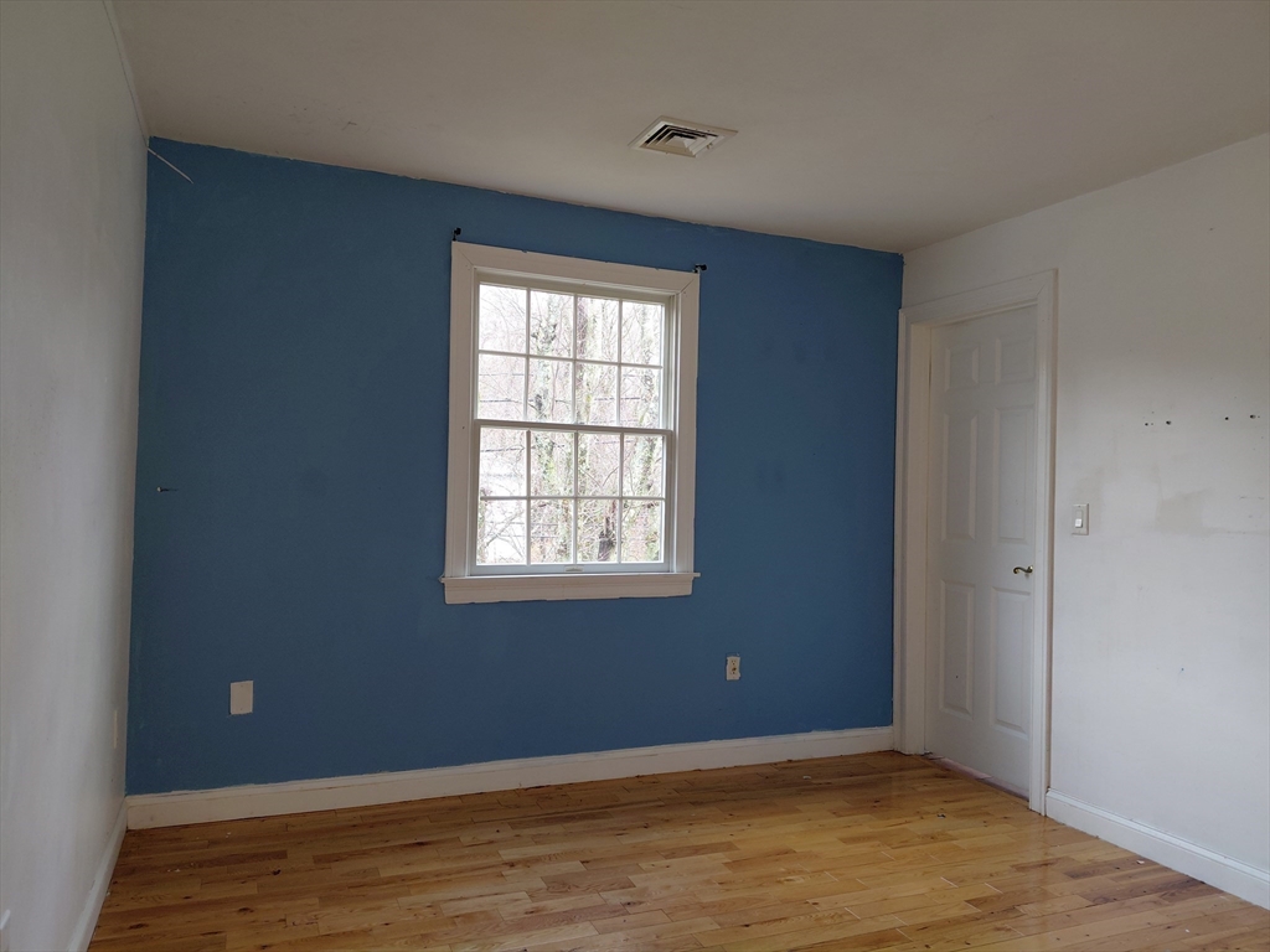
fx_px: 917
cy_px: 476
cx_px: 635
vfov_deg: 54.9
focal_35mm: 25
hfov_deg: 69.4
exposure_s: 1/120
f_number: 1.8
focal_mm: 4.69
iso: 125
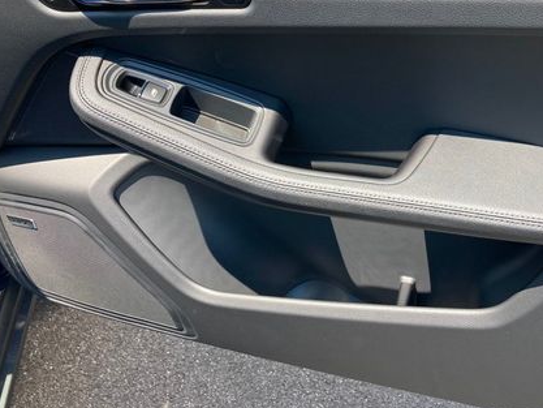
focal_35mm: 43
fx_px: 675
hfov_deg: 43.1
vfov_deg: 32.9
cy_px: 100
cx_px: 370
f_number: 1.8
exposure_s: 1/253
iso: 20
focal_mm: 3.99
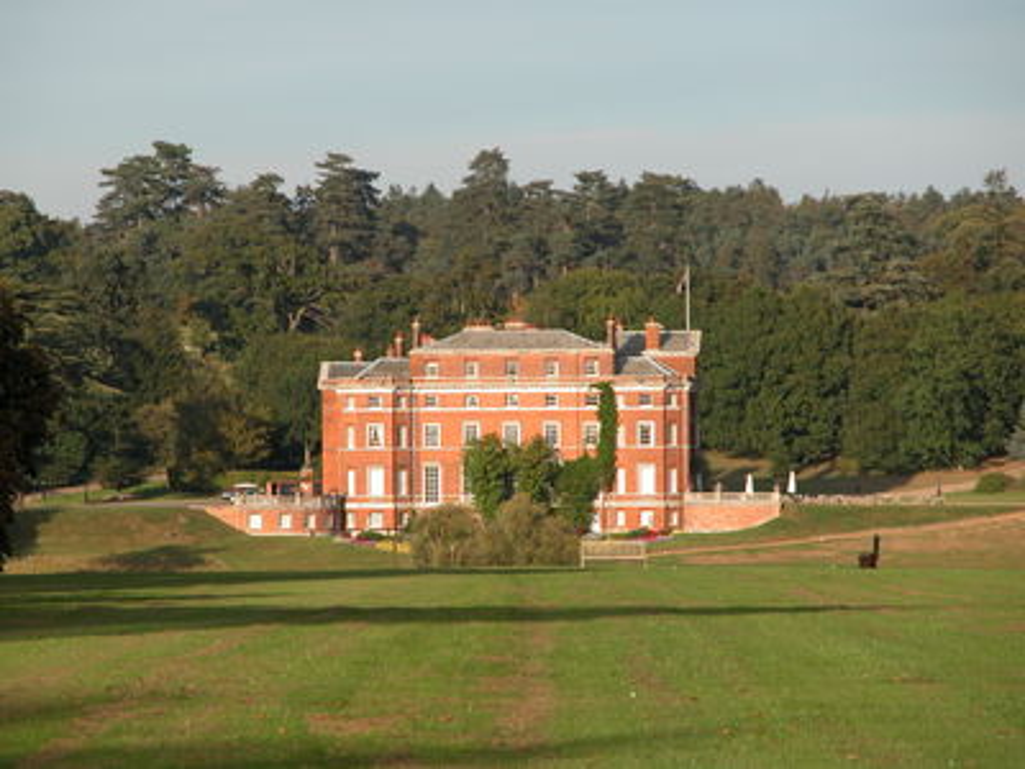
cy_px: 384
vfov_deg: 5.4
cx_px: 512
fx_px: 8173
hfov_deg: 7.2
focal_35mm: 276
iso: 100
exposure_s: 1/312
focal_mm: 71.2
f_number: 5.3
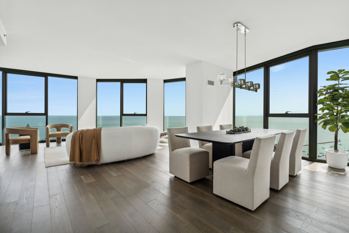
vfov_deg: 73.7
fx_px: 155
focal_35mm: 16
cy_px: 116
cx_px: 174
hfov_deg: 96.7
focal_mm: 16
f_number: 7.1
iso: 320
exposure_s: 1/250
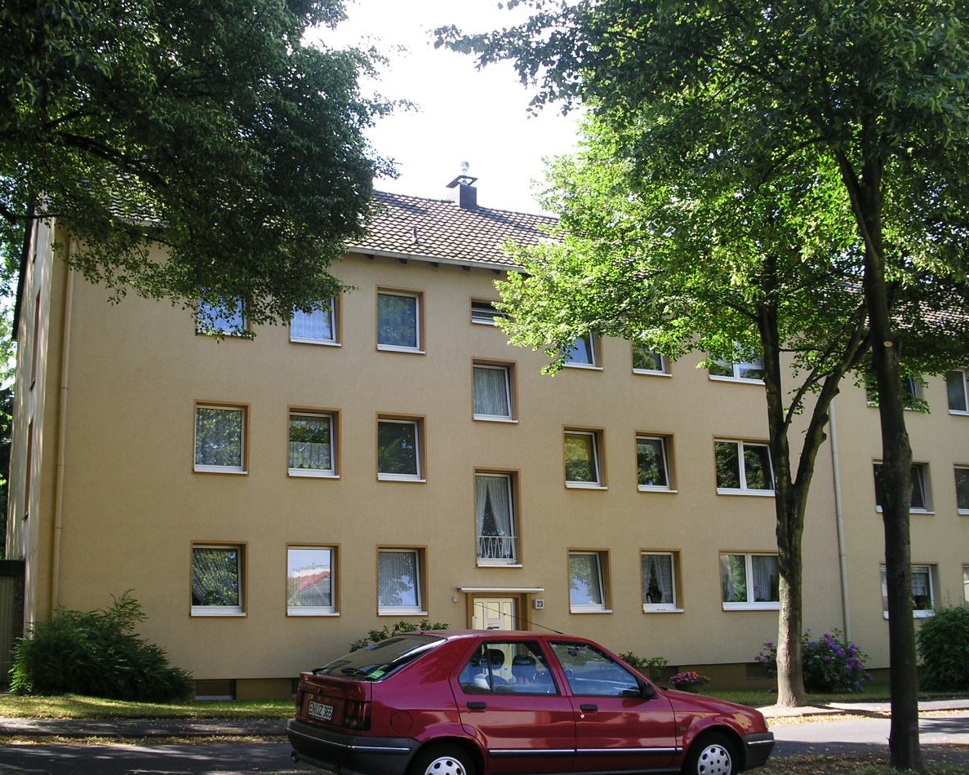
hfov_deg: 45.8
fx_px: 1147
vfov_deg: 37.3
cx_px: 452
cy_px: 390
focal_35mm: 40
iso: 100
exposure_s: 1/90
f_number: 5.6
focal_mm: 7.8
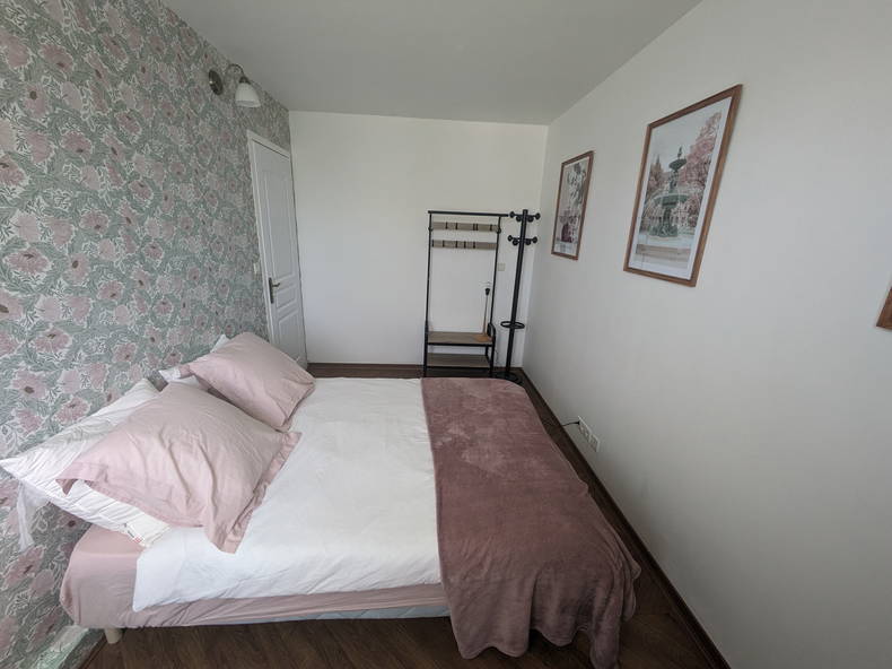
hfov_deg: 102.1
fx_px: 361
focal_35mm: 14
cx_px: 446
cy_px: 334
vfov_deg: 85.6
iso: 122
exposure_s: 1/25
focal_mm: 1.83
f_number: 2.2
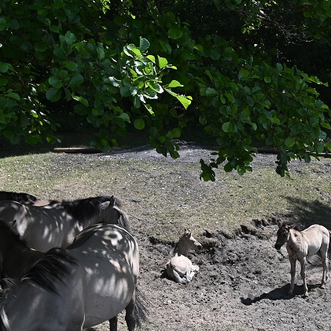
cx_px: 340
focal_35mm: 69
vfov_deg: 24.7
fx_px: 746
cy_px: 247
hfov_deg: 23.8
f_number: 6.3
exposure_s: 1/320
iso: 100
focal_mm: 24
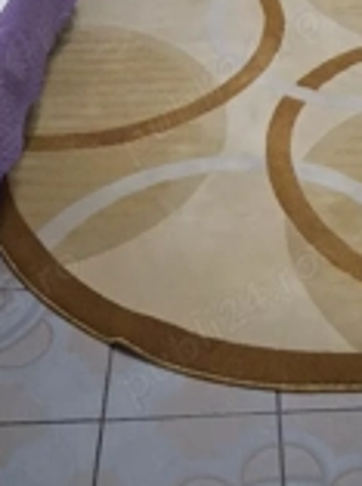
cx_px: 282
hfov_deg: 21.0
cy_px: -121
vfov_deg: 25.0
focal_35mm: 69
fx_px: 966
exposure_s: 1/60.2
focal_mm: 4
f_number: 1.8
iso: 400
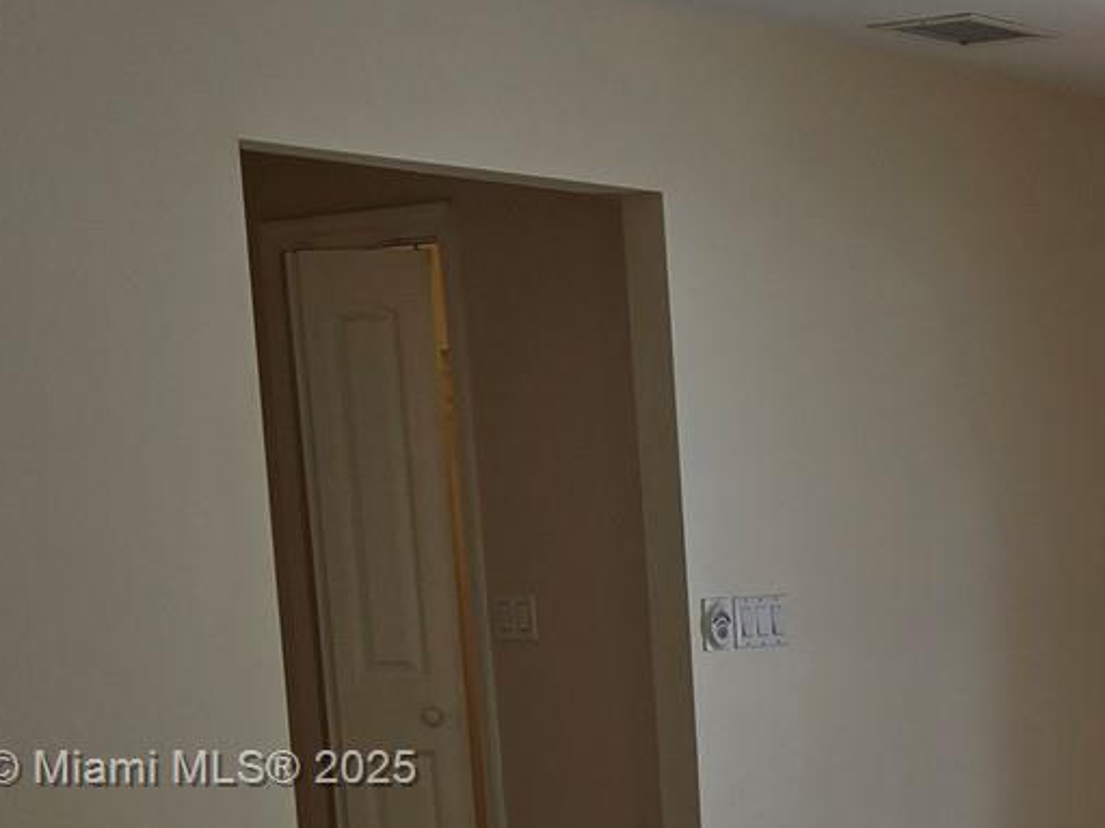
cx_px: 1455
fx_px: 2298
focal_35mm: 72
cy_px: 772
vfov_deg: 20.0
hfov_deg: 23.7
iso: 40
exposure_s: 1/120
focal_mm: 5.4
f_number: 1.8
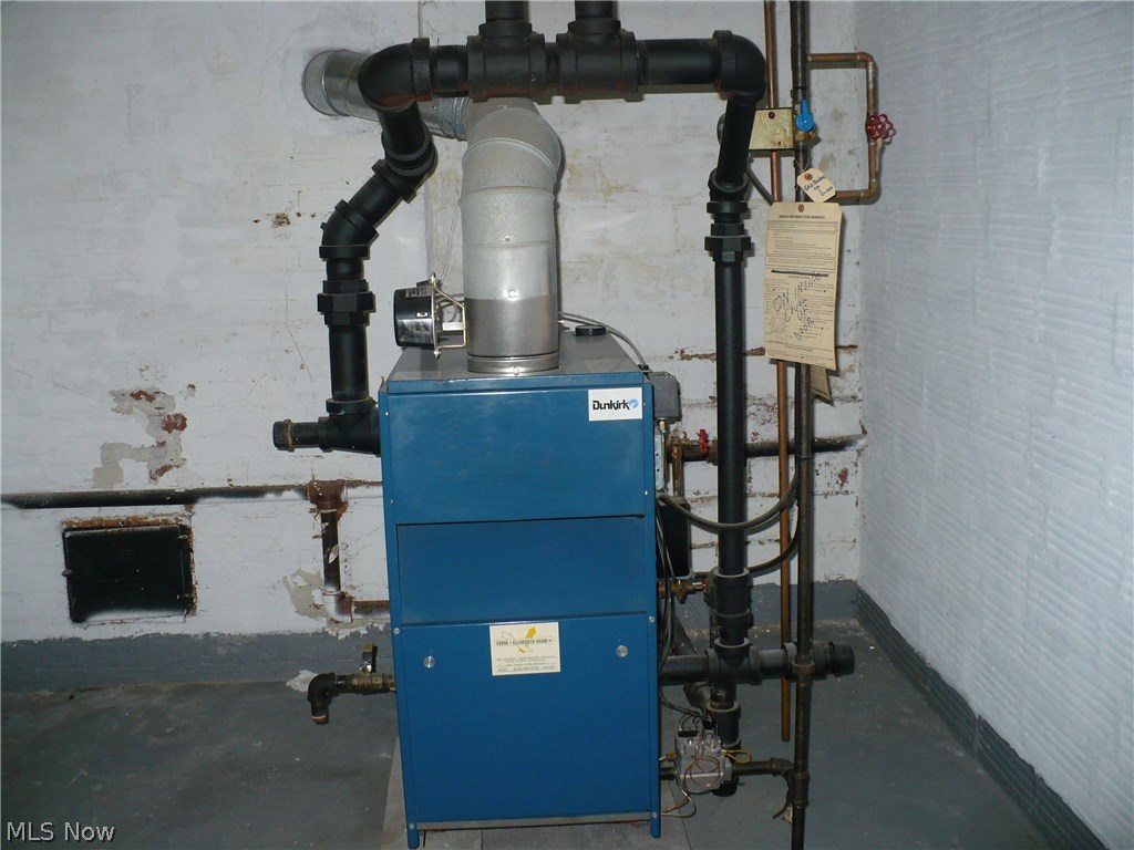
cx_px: 567
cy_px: 425
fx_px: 1212
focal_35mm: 37
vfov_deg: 38.7
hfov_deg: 50.1
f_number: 2.8
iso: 160
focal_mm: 6.1
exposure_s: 1/30
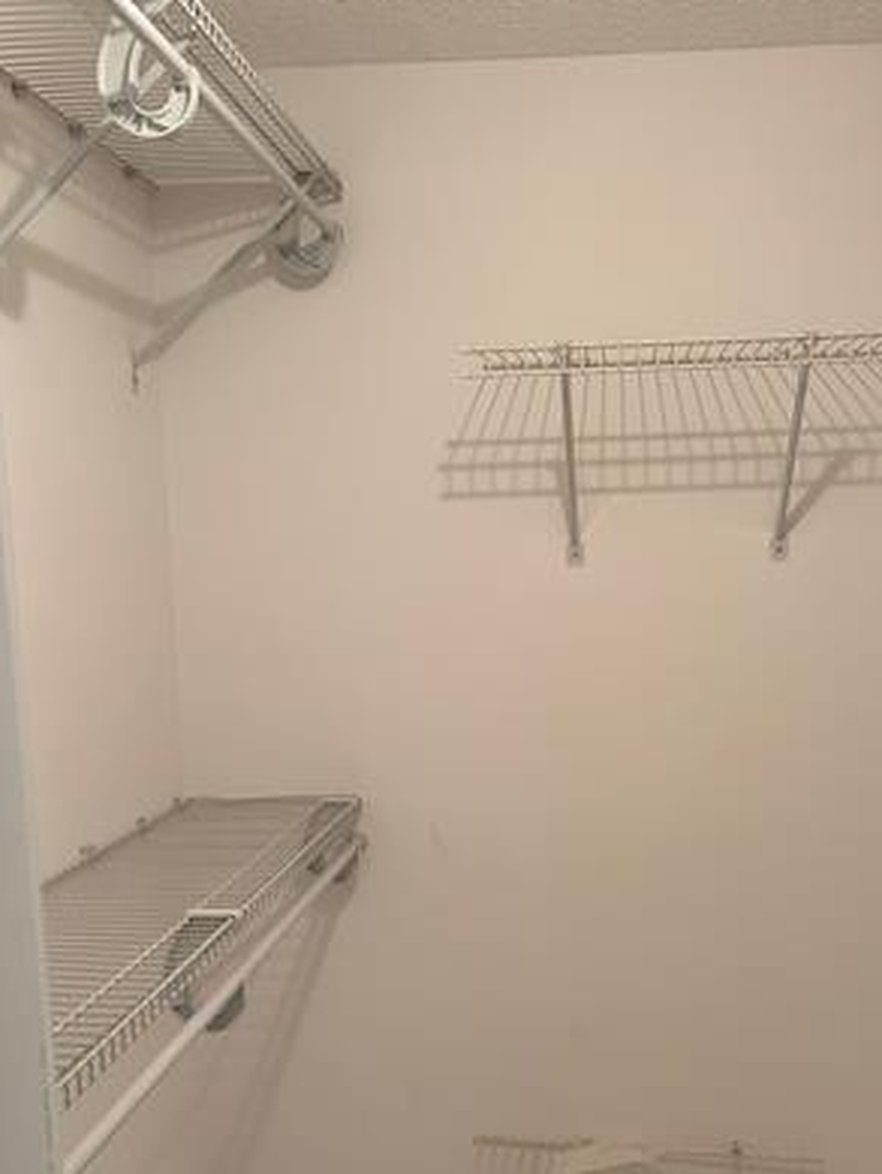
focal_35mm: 40
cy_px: 834
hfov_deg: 35.9
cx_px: 524
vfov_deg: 45.6
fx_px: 1357
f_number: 1.5
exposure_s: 1/120
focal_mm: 5.7
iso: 125
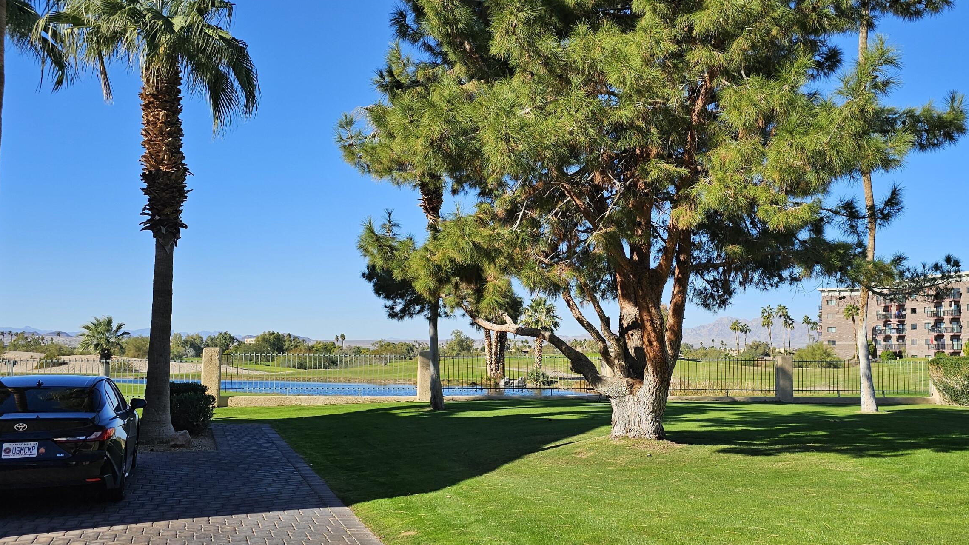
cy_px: 296
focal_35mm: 33
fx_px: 848
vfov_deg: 35.6
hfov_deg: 59.2
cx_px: 562
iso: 25
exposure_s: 1/2000
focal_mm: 6.3
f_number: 1.7
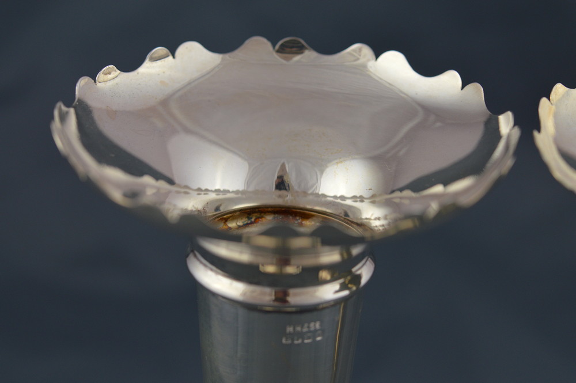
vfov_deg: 15.2
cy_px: 192
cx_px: 288
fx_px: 1439
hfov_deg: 22.6
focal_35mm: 90
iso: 400
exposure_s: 1/125
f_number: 5.6
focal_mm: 60
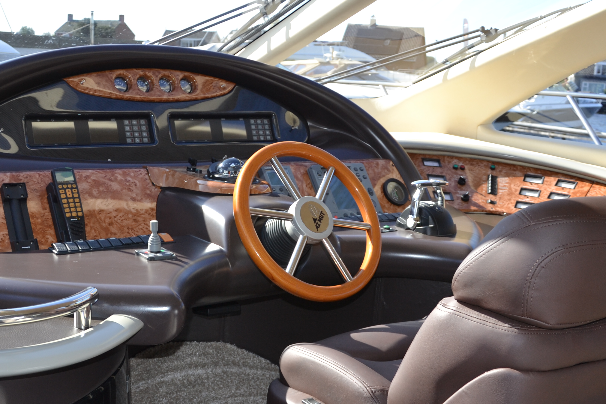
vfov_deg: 30.4
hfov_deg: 44.5
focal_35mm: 44
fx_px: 741
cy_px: 253
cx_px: 284
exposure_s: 1/125
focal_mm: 18
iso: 160
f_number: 4
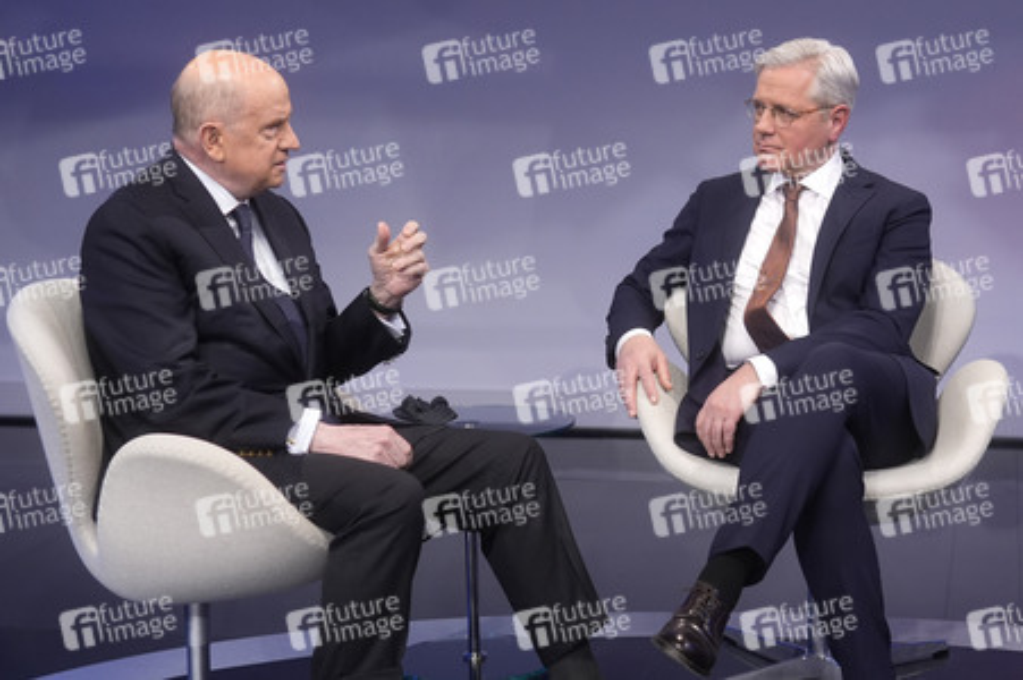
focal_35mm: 45
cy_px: 340
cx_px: 512
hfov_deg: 43.6
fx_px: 1278
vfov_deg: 29.8
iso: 640
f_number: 2.2
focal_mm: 30
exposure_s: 1/250
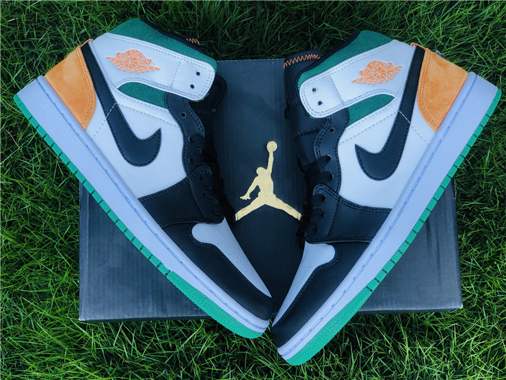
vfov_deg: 28.0
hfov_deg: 36.8
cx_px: 253
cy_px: 190
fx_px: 760
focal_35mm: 52
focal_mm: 6
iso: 16
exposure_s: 1/284
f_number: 2.4
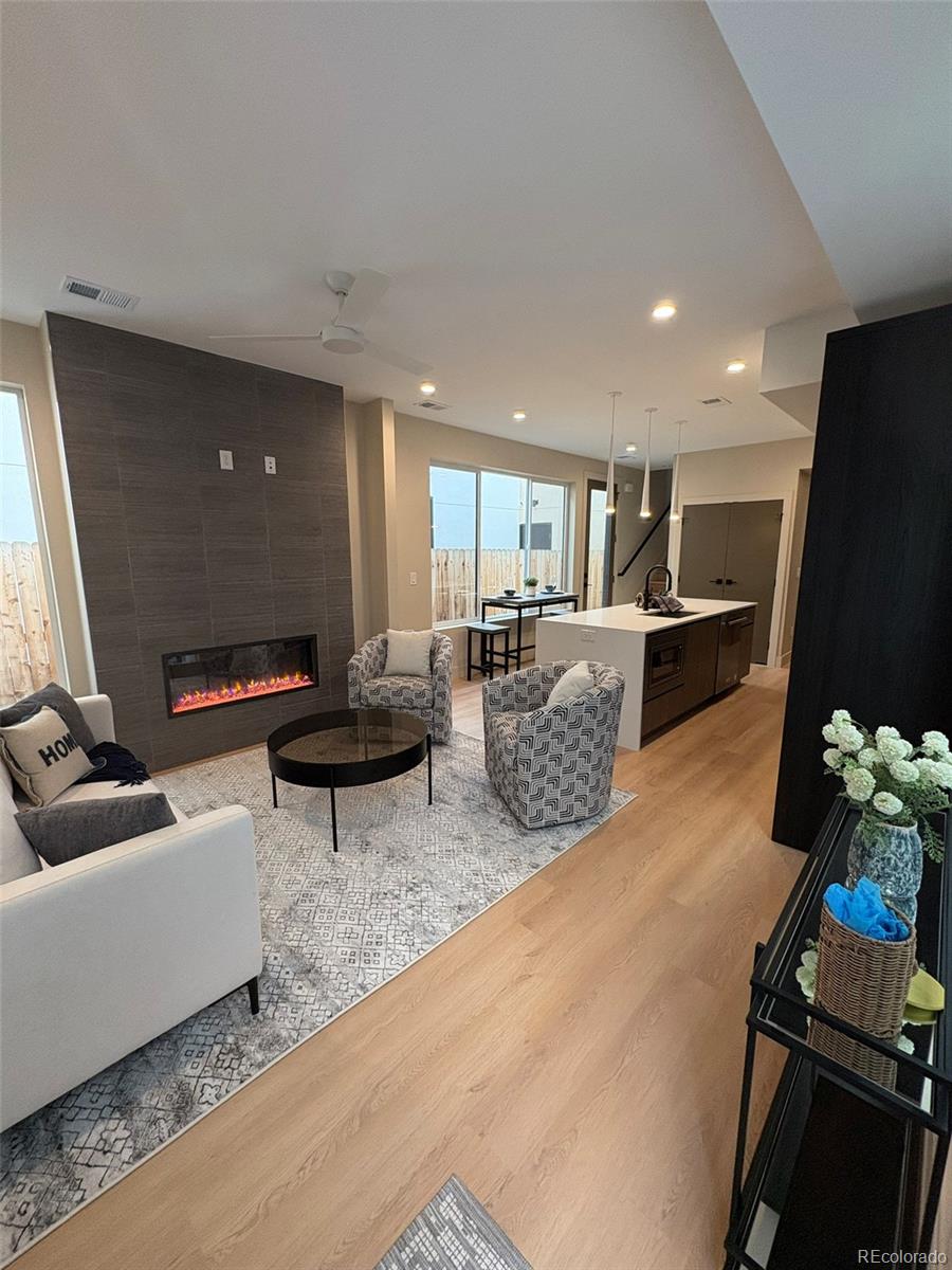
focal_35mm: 14
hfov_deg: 85.7
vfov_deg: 102.1
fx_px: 513
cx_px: 476
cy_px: 635
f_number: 2.2
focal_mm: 2.22
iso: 250
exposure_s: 1/120
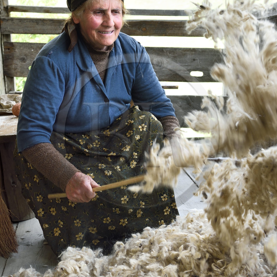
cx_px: 137
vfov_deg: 24.3
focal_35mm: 71
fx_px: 643
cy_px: 135
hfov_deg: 24.3
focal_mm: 55
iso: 1000
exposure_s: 1/125
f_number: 9
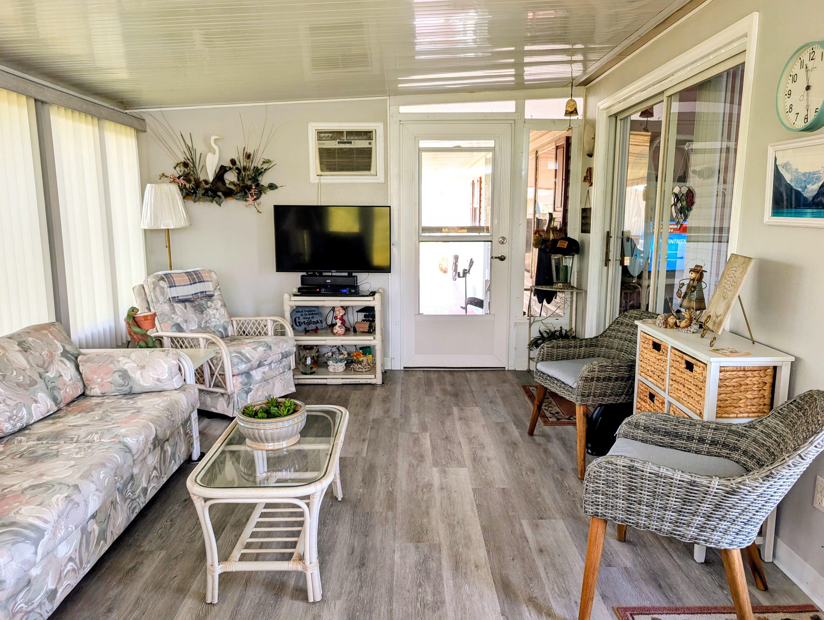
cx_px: 412
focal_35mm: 24
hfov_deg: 71.5
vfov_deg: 56.9
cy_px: 310
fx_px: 572
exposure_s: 1/31
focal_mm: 6.9
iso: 27
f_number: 1.68
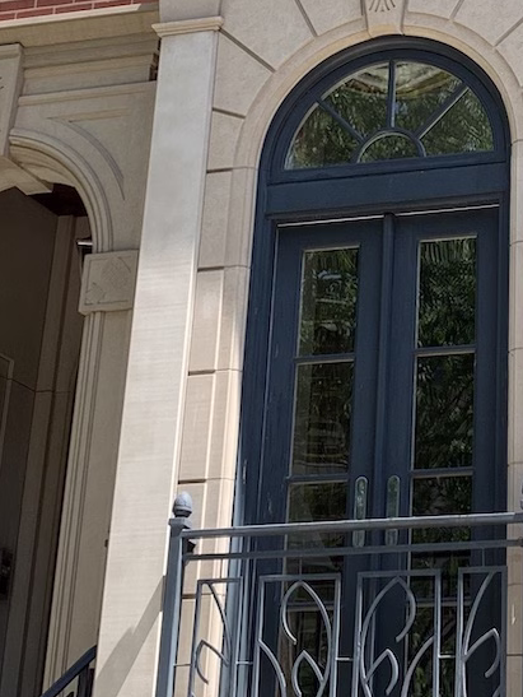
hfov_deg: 15.4
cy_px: 46
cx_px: 485
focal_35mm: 95
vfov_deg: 20.2
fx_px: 1912
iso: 25
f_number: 1.8
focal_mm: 4.25
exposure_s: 1/683
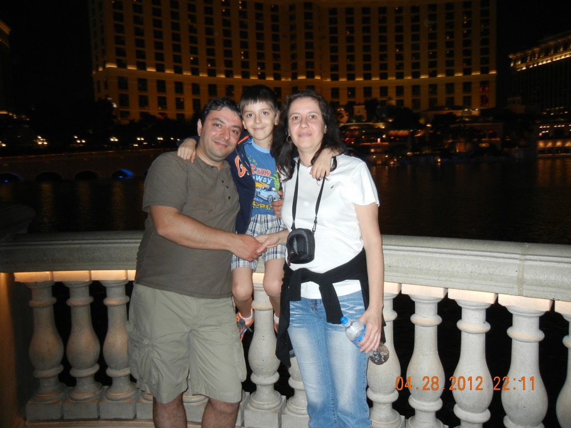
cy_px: 214
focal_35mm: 30
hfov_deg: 60.0
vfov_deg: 46.8
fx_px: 495
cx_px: 286
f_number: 3.5
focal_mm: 5.4
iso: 400
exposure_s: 1/30
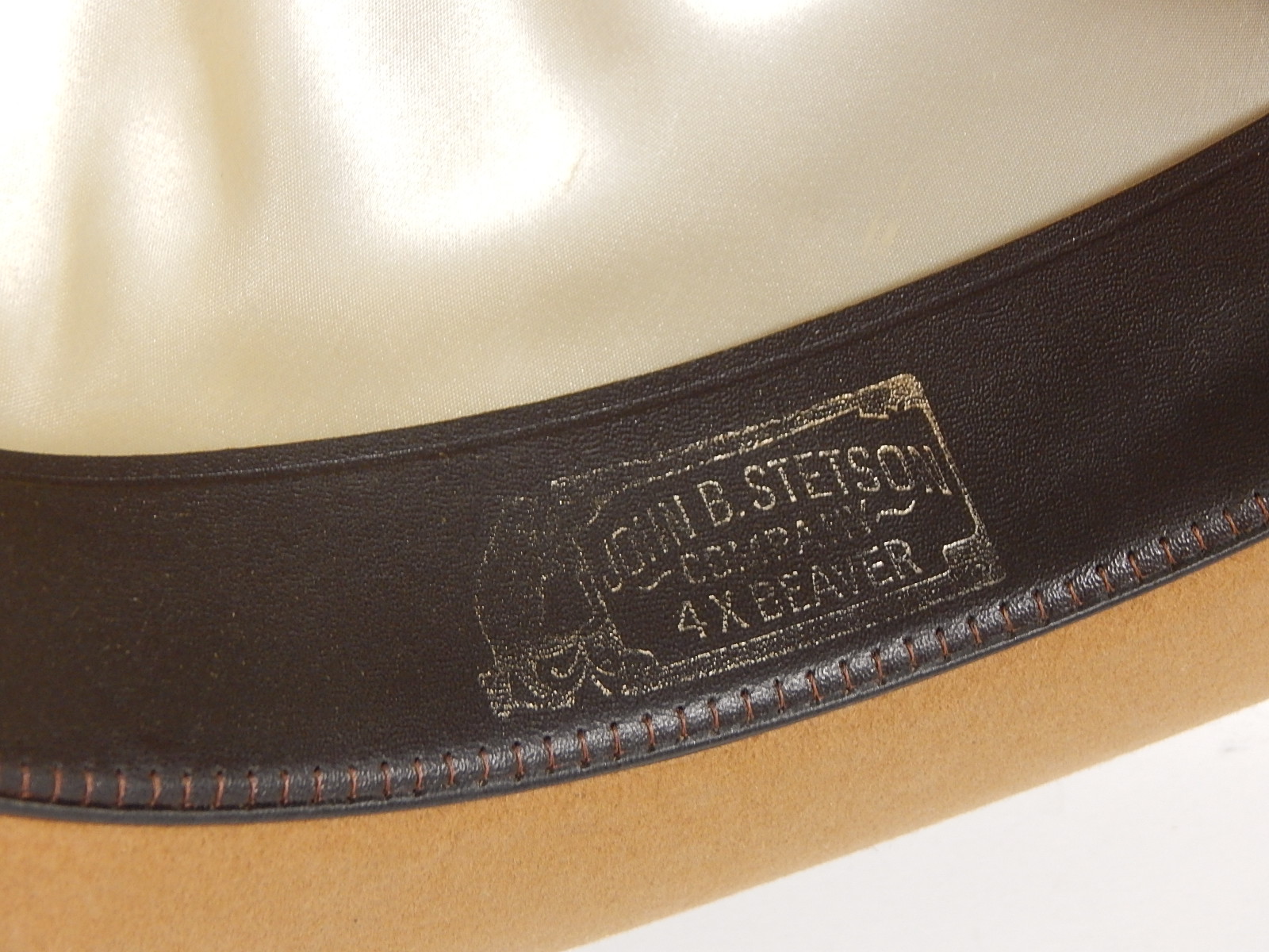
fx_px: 3409
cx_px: 634
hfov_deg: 21.1
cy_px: 476
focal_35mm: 93
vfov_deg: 15.9
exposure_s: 1/30
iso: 320
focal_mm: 16.6
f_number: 4.4
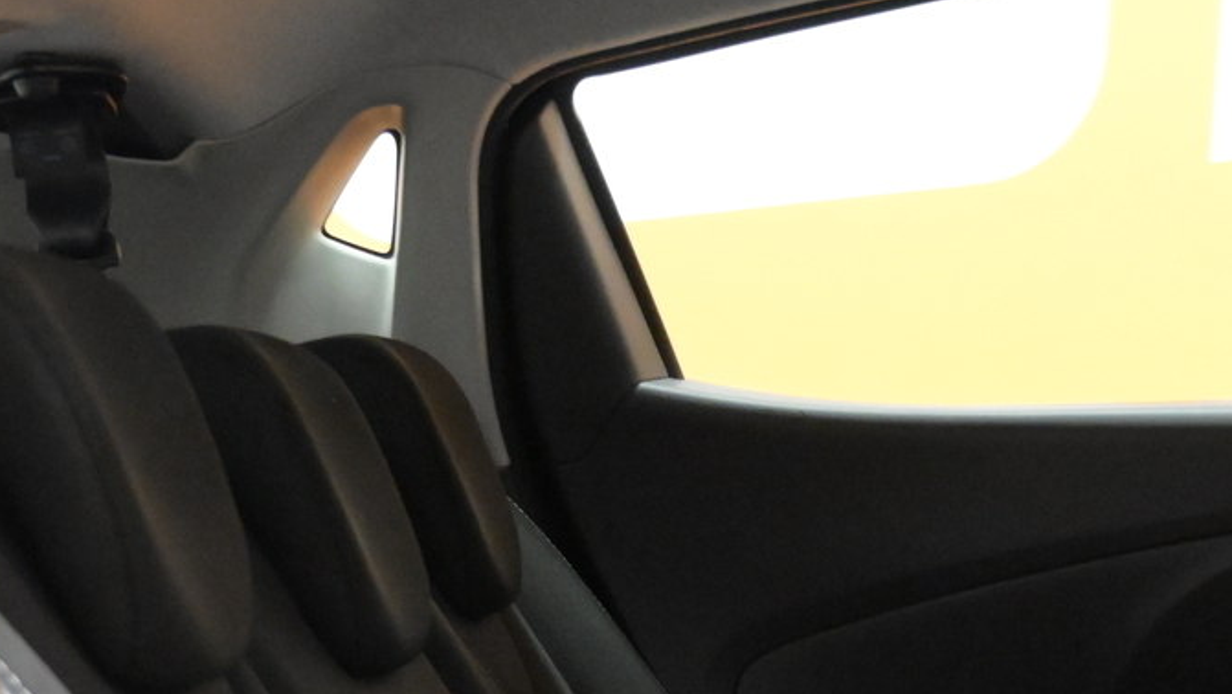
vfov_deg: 12.8
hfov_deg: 23.1
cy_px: 966
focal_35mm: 91
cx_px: 997
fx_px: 2974
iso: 6400
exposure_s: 1/80
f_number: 4.5
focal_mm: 24
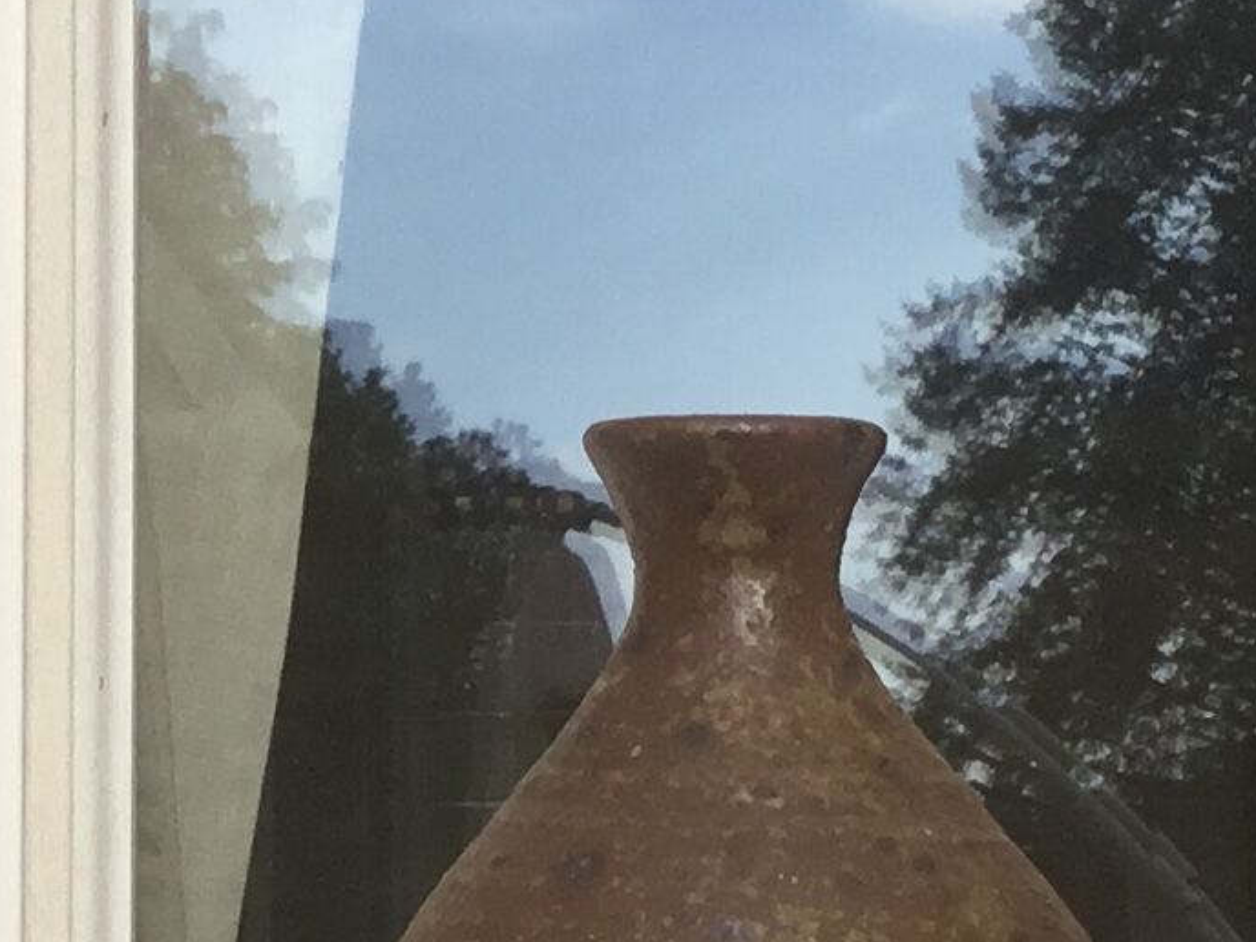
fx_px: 5334
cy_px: 811
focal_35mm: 147
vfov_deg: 10.1
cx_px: 68
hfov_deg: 13.3
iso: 25
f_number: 2.4
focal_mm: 3.3
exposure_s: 1/306
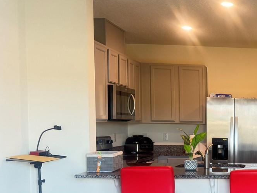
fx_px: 431
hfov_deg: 29.1
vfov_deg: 24.9
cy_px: 150
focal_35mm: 58
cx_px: 301
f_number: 1.78
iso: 250
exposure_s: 1/60
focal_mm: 6.76
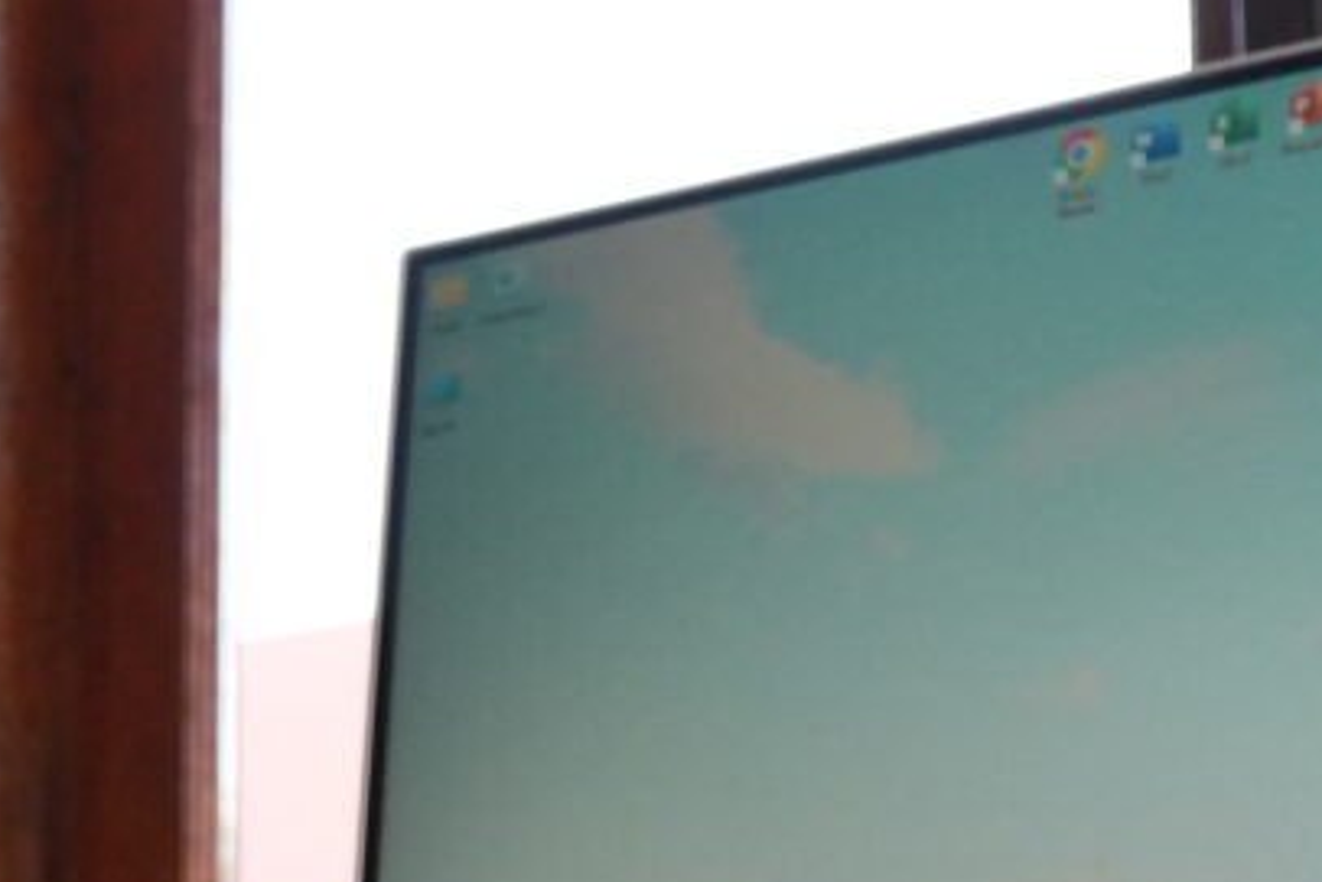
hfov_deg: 18.8
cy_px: 1001
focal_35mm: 106
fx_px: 3894
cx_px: 1302
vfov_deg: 12.7
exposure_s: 1/400
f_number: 4.5
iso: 3200
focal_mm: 28
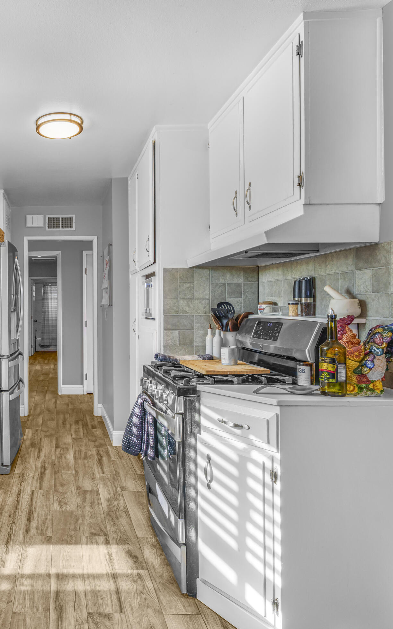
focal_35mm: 25
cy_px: 314
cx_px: 45
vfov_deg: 72.5
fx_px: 428
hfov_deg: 45.1
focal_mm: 16
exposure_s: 1/160
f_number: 8
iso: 640
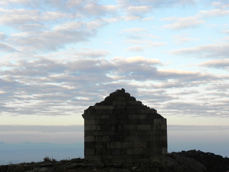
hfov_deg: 29.4
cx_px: 114
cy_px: 86
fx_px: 437
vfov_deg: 22.3
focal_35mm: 66
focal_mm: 11.8
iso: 160
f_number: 5
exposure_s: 1/220
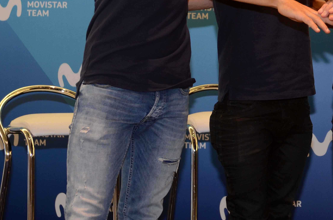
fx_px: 1283
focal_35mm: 139
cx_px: 335
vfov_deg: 9.7
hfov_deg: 14.5
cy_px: -21
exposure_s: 1/100
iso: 400
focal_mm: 42
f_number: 5
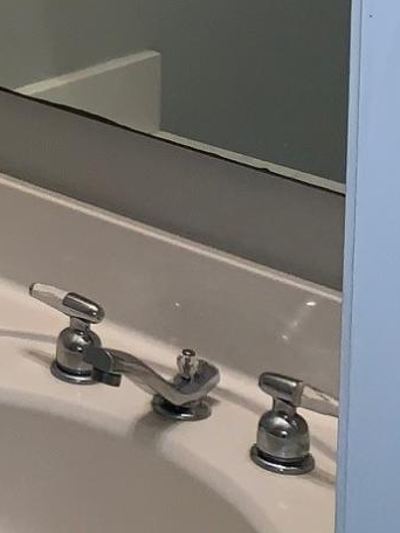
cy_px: -279
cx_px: -251
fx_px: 1756
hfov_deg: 12.2
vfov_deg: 15.8
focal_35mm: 114
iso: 50
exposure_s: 1/120
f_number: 1.8
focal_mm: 4.25
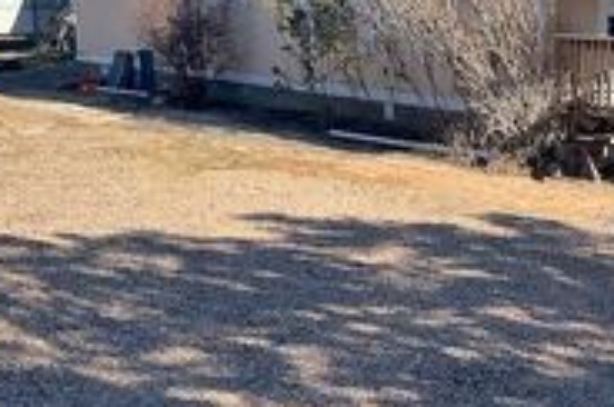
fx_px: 1158
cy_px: 135
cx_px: 571
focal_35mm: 68
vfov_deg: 19.9
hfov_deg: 28.4
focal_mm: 6.86
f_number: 1.78
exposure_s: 1/4016
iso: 80
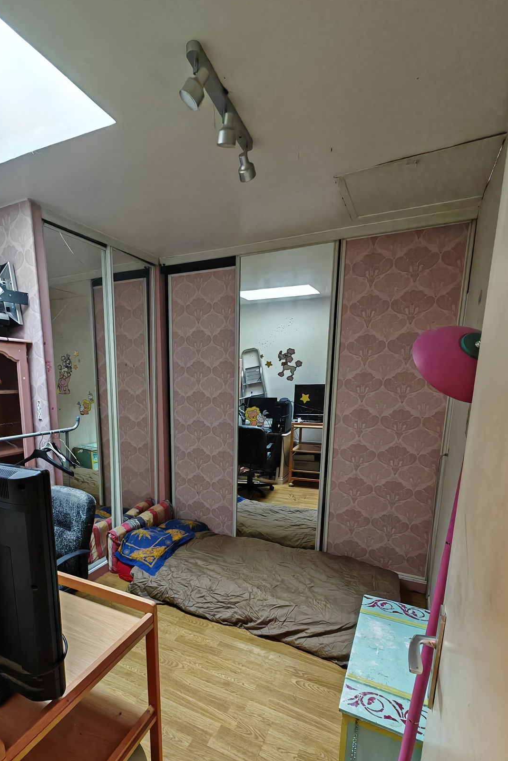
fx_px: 381
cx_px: 200
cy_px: 458
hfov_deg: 66.7
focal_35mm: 18
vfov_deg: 88.8
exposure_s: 1/33
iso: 640
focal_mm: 1.82
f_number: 2
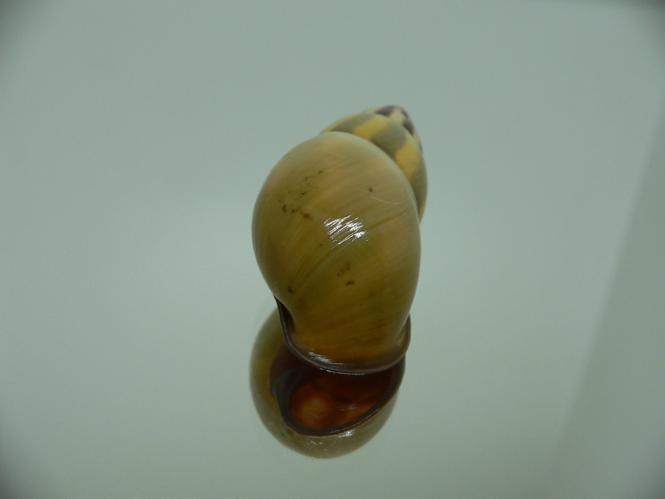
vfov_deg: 40.7
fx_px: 672
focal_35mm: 35
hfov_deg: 52.6
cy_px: 250
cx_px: 332
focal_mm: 4.6
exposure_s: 1/60
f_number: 2.8
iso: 100
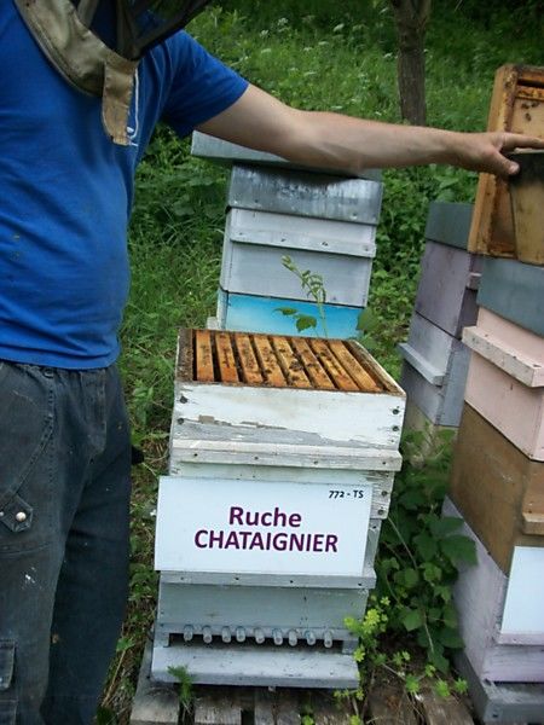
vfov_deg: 56.8
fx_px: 671
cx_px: 272
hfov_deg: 44.2
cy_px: 362
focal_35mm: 32
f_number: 2.9
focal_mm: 5.7
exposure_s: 1/160
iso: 80
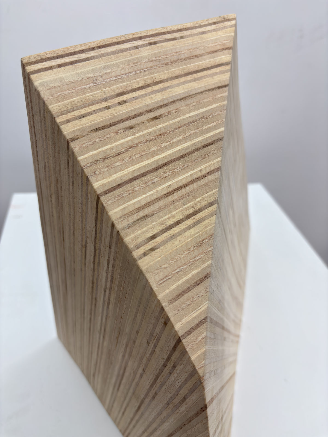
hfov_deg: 53.1
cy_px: 218
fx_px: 328
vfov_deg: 67.3
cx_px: 164
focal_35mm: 26
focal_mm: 5.96
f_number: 1.6
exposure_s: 1/100
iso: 40
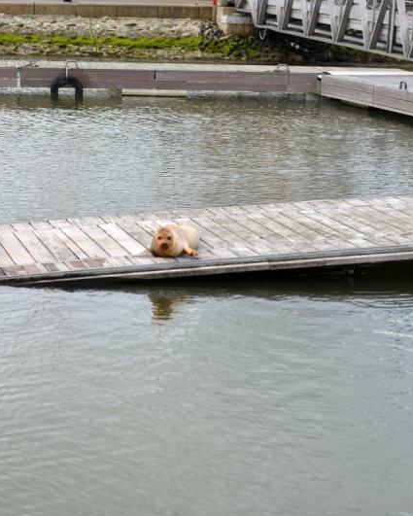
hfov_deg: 15.5
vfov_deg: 19.4
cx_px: 136
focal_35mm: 99
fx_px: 1512
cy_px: 258
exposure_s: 1/1250
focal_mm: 70
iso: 160
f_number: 3.5
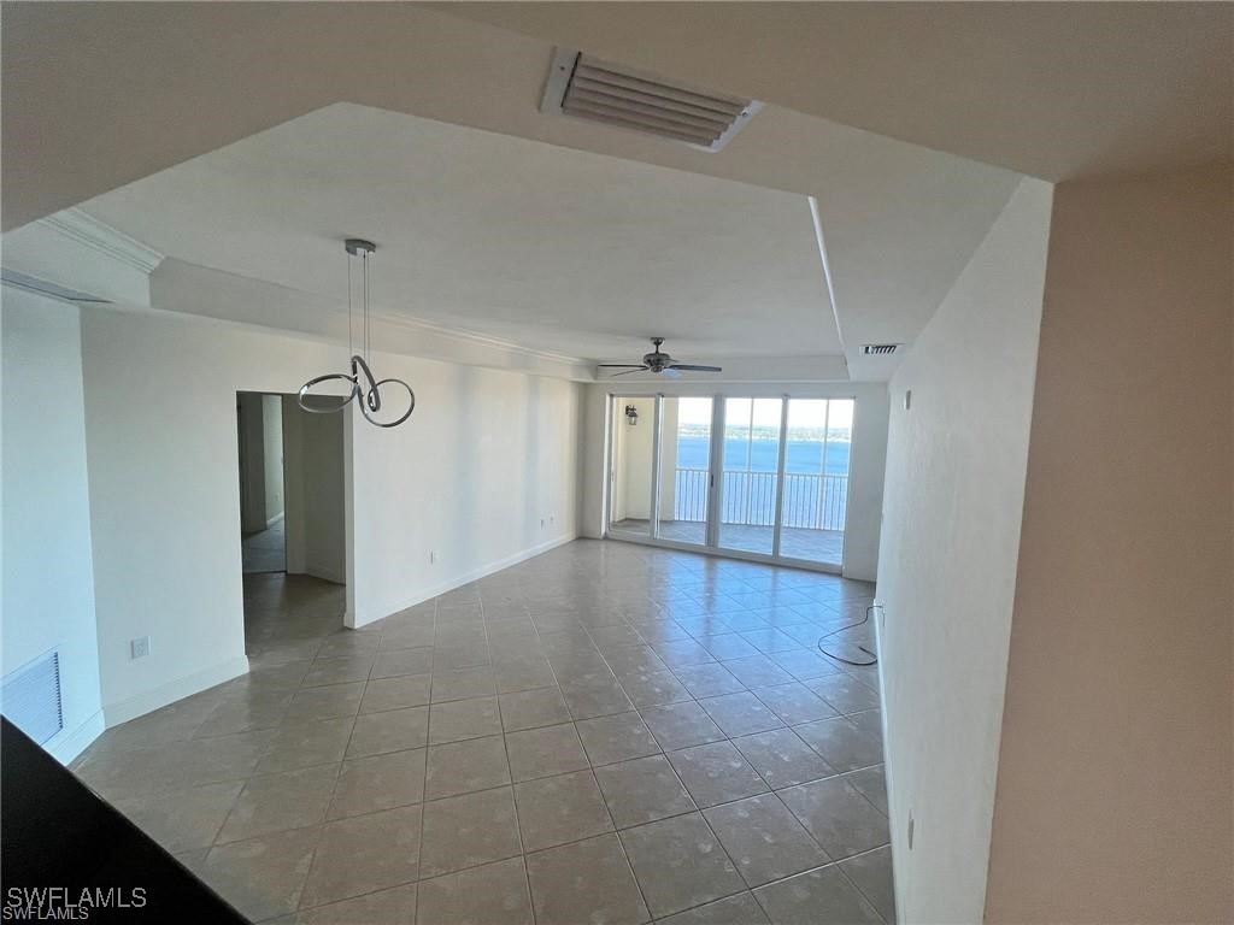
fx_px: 463
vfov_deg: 89.9
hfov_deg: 106.2
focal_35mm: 13
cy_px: 462
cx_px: 617
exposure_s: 1/122
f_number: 1.8
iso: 80
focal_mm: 1.57
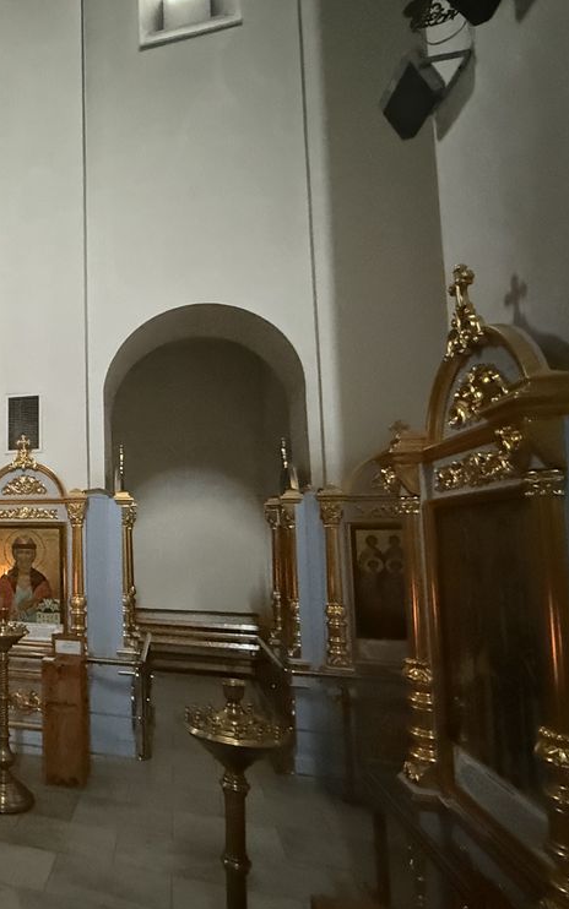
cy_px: 483
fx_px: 595
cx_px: -40
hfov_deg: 41.8
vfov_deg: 74.7
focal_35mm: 24
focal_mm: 2.22
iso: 1600
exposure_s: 1/32
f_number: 2.2
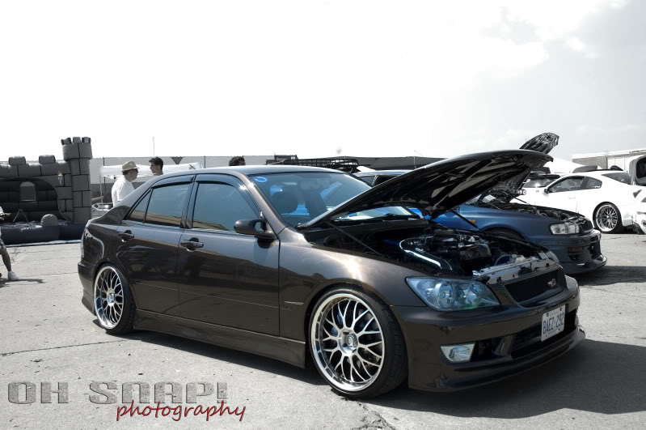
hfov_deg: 53.2
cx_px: 323
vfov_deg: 36.8
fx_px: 645
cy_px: 215
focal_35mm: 36
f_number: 10
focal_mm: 24
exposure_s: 1/250
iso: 400
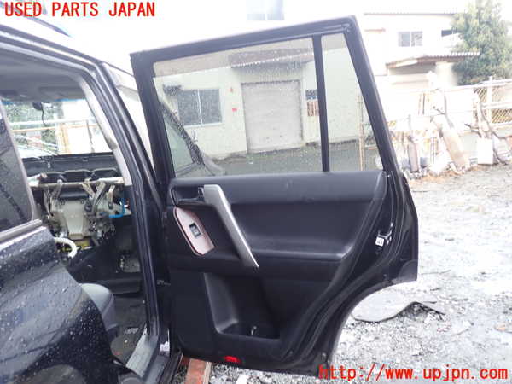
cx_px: 256
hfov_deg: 60.0
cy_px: 192
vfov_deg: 46.8
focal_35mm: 30
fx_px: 444
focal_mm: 5.4
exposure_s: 1/60
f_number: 2.3
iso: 100
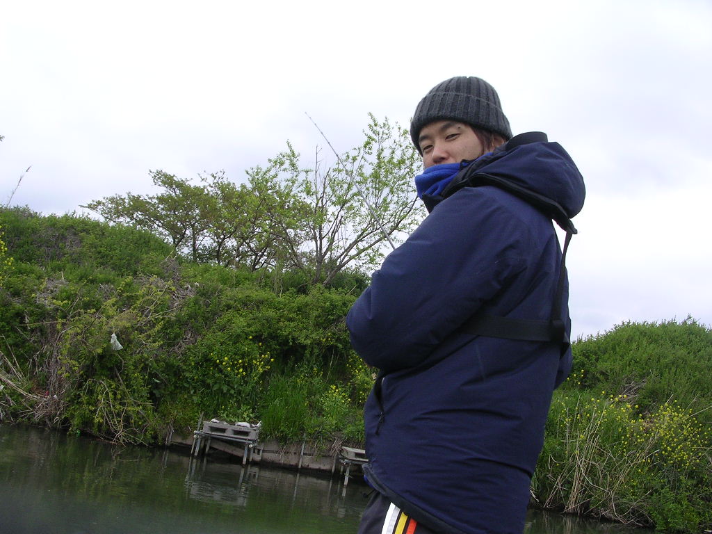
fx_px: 782
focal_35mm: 38
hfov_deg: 49.0
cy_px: 267
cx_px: 356
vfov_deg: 37.7
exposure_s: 1/155
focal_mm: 5.8
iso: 141
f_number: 5.6
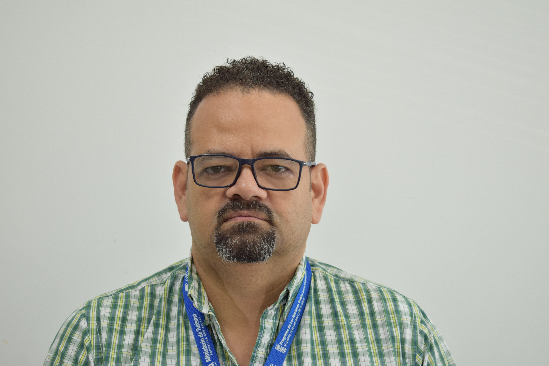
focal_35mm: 75
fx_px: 1144
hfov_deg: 27.0
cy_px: 183
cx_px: 274
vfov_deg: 18.2
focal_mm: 50
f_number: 5.6
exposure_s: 1/60
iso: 720
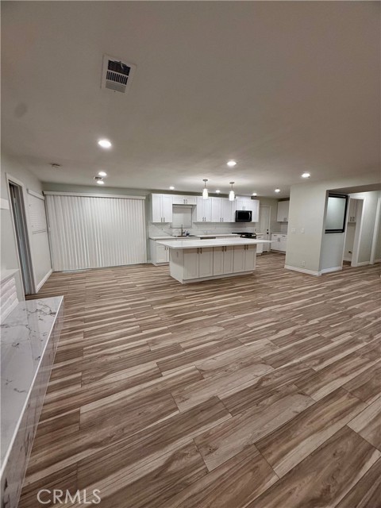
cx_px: 190
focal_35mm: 14
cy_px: 254
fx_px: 205
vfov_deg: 102.1
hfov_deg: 85.7
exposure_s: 1/120
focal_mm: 2.22
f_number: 2.2
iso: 200
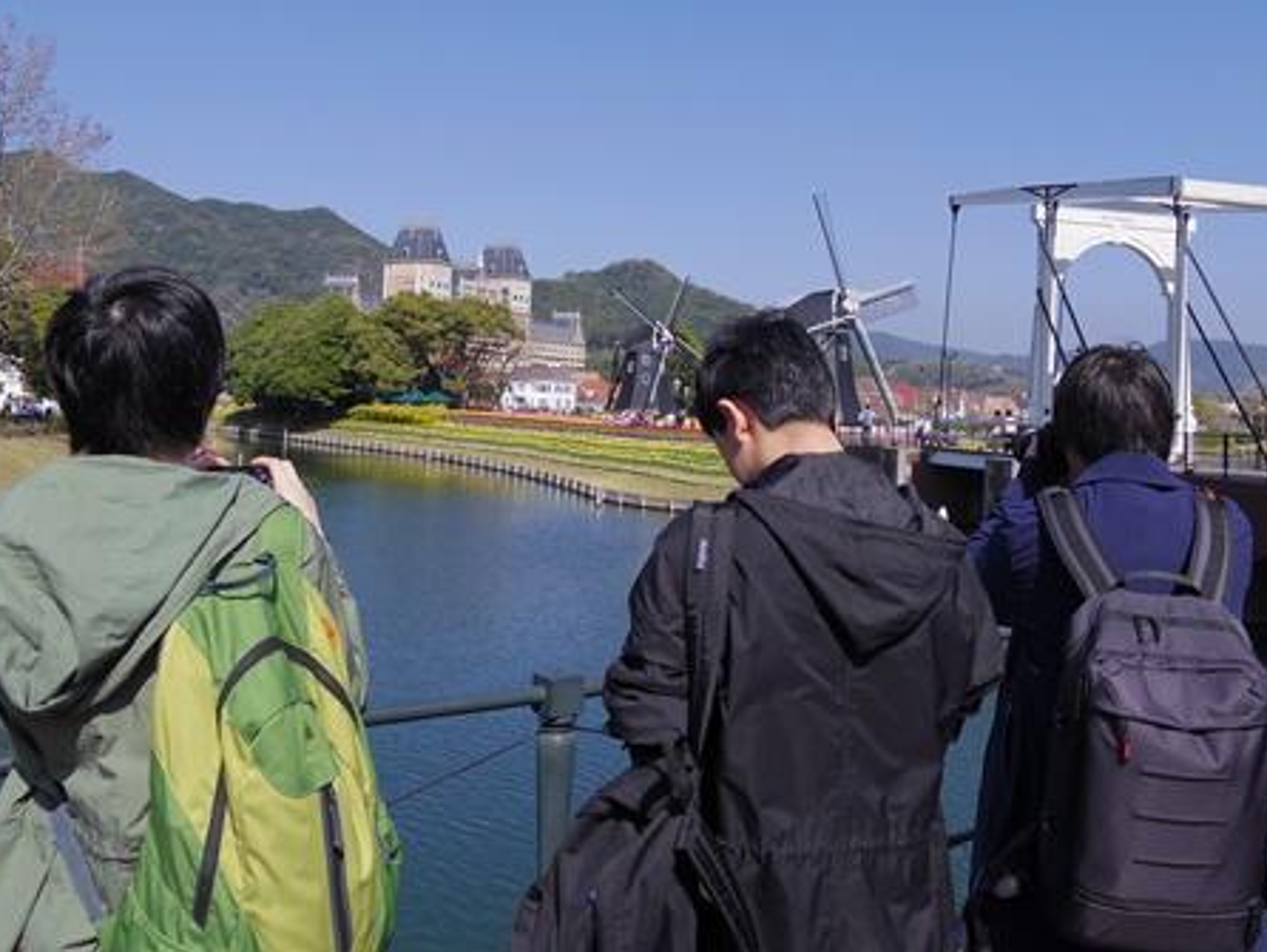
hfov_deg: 55.2
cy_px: 364
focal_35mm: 33
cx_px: 693
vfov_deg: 42.7
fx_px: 1209
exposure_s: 1/1250
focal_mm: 5
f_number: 4
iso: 200
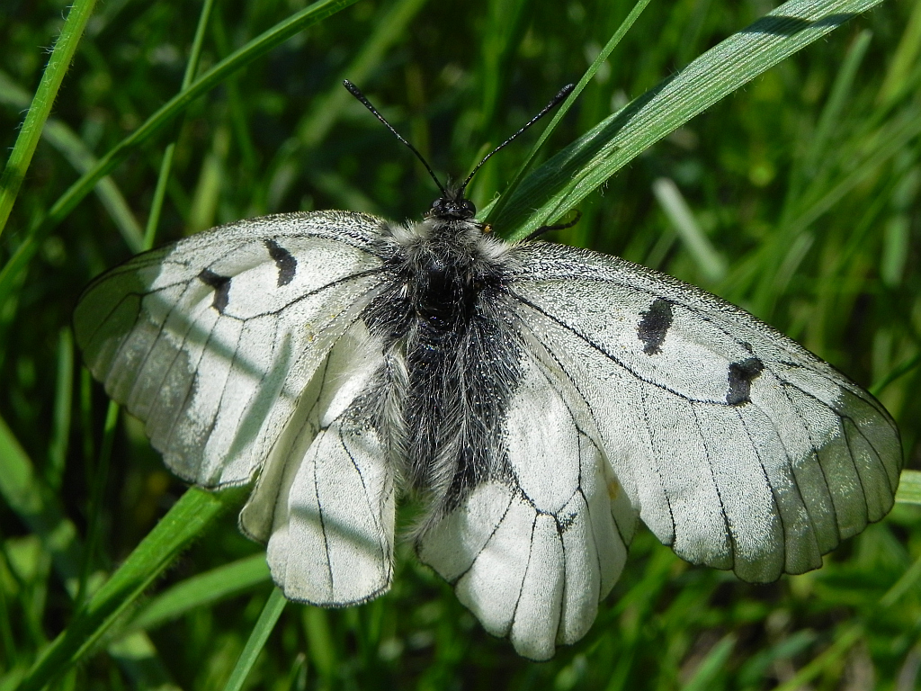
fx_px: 1995
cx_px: 460
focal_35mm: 75
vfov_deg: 19.6
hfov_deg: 26.0
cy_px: 346
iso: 160
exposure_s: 1/470
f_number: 8
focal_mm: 13.4
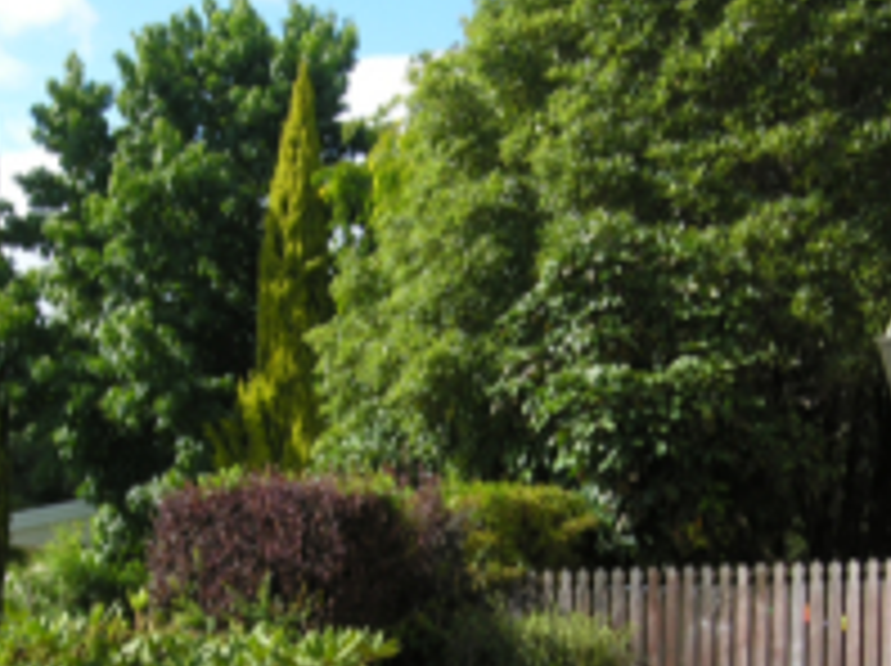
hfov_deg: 23.9
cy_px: 659
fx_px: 2108
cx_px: 459
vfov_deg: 17.5
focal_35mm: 82
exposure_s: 1/190
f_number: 4.9
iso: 50
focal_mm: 7.5
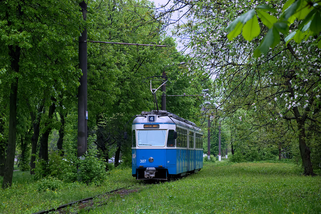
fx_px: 740
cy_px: 107
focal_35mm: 83
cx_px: 160
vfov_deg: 16.5
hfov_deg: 24.5
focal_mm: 55
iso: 3200
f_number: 5
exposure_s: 1/400
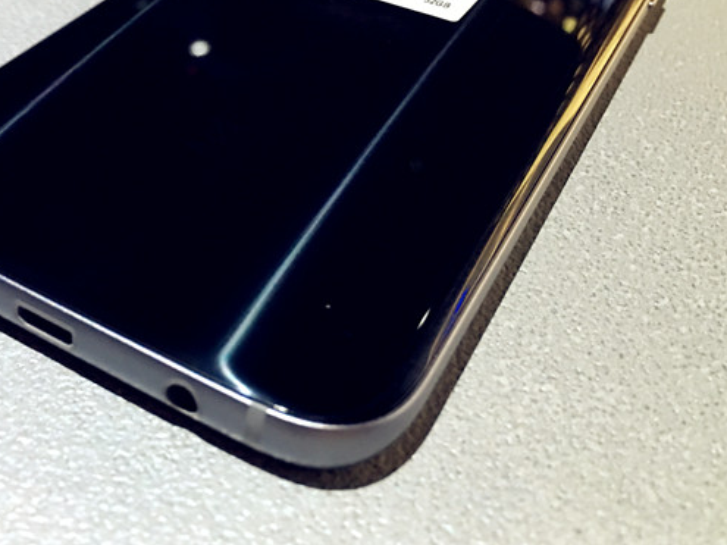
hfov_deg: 45.3
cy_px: 178
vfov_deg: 34.8
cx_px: 258
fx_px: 861
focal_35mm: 41
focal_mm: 4.15
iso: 125
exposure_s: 1/8
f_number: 2.2
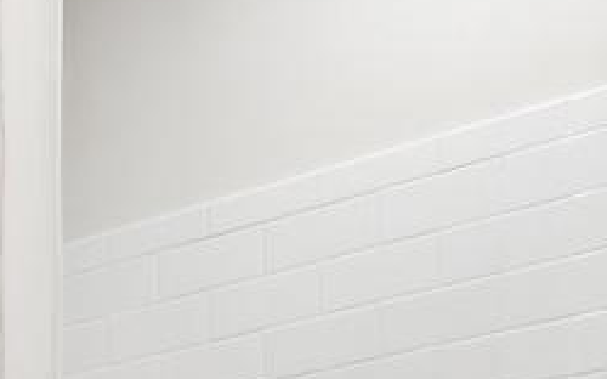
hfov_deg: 18.8
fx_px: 1554
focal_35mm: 94
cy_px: 935
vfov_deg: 11.3
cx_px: -364
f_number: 8
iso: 200
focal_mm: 16
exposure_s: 1/10
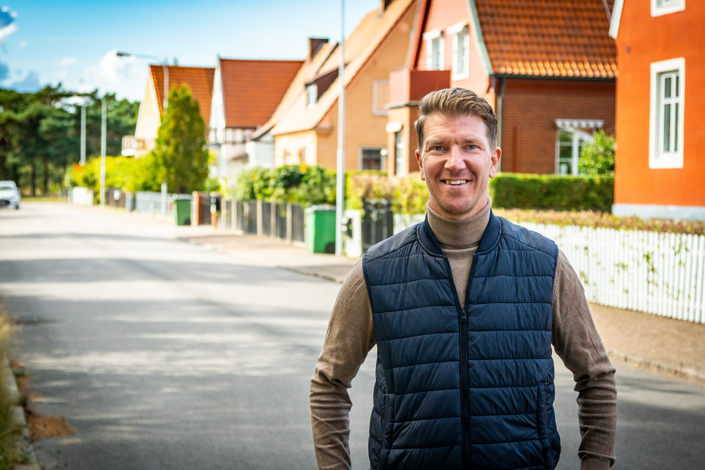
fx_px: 1704
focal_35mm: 87
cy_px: 235
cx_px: 352
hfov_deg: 23.4
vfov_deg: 15.7
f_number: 4
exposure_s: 1/160
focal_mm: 58
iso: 160
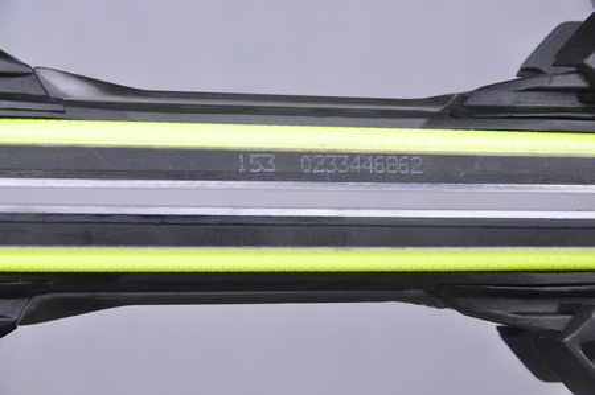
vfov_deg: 8.7
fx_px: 2600
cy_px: 198
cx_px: 298
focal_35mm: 158
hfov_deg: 13.1
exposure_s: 1/125
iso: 3200
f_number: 9.5
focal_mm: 105
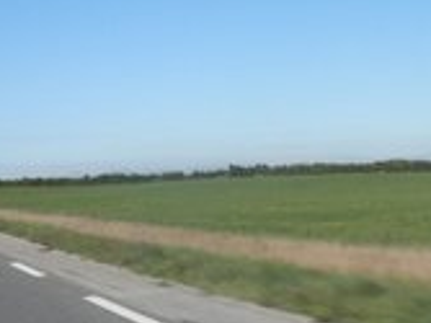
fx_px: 896
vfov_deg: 20.4
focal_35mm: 72
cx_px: 245
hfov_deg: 27.0
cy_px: 150
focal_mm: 4.5
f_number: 8.7
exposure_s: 1/160
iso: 80
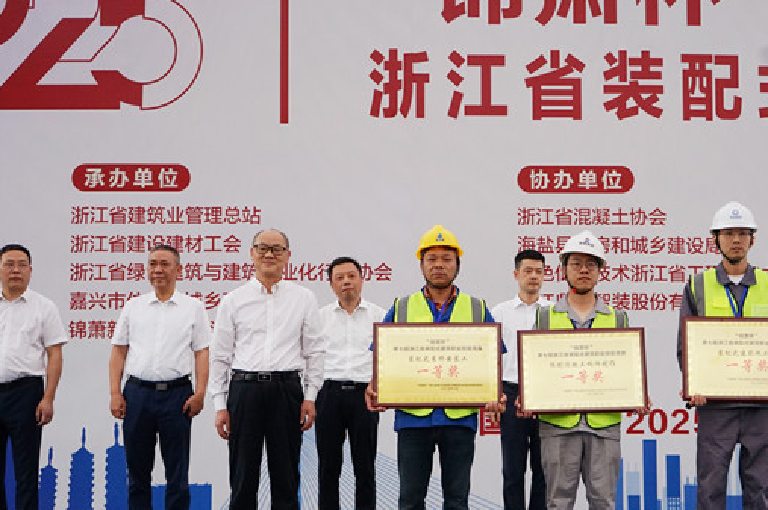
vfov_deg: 23.3
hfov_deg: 34.4
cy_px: 300
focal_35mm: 58
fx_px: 1236
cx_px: 467
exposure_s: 1/160
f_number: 4.5
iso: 800
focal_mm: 42
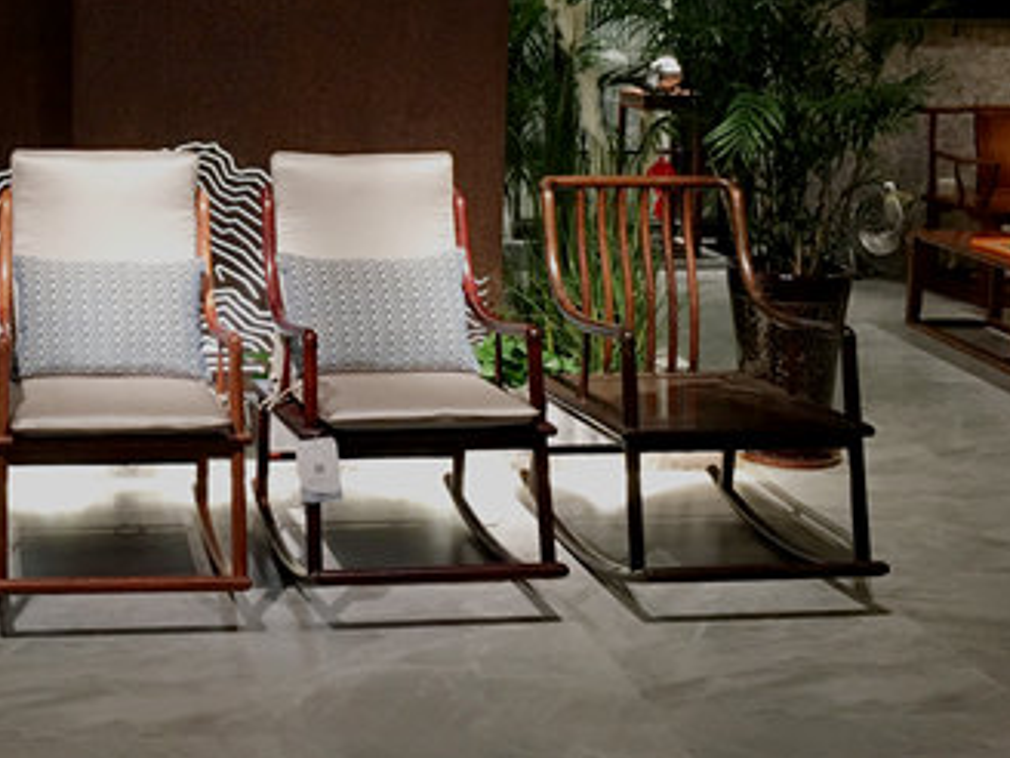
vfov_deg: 26.8
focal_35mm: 53
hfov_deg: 34.6
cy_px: 111
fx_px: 1546
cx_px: 151
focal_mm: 4.15
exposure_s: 1/33
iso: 160
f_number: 2.2
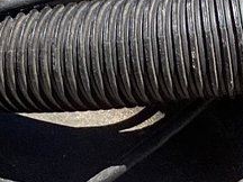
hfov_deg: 9.1
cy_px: 172
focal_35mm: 217
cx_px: 202
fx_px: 1523
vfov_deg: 6.8
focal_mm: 3.3
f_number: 2.4
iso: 25
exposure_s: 1/895
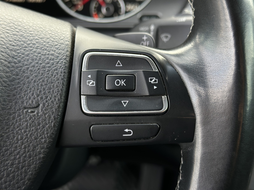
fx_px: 352
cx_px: 127
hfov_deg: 39.7
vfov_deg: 30.3
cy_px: 95
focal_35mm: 48
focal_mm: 6.86
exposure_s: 1/150
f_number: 1.78
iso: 160
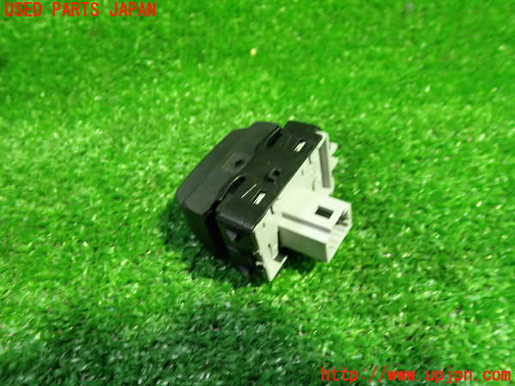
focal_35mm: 30
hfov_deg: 60.0
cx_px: 258
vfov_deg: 46.8
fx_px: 446
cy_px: 193
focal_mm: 5.4
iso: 400
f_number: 2.3
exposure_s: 1/30
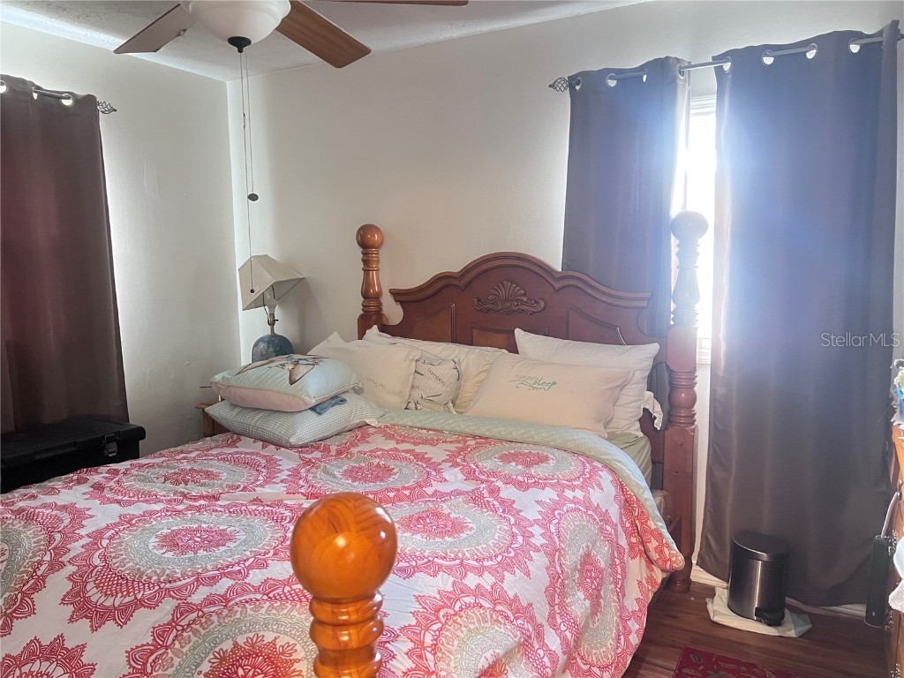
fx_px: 679
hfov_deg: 67.3
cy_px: 339
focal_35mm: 26
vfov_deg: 53.1
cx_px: 452
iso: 500
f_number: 1.5
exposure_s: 1/30
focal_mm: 5.7
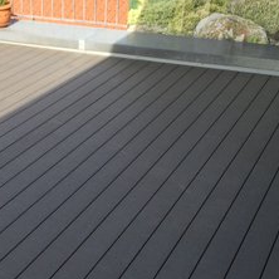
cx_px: 39
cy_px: 223
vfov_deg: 25.3
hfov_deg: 25.1
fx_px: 611
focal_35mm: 67
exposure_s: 1/612
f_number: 2.2
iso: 32
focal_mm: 4.15
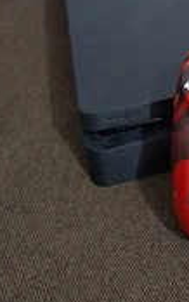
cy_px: 7
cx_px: 218
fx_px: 461
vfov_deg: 33.5
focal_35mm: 56
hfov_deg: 21.7
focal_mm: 5.54
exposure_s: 1/20
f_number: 1.8
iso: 800
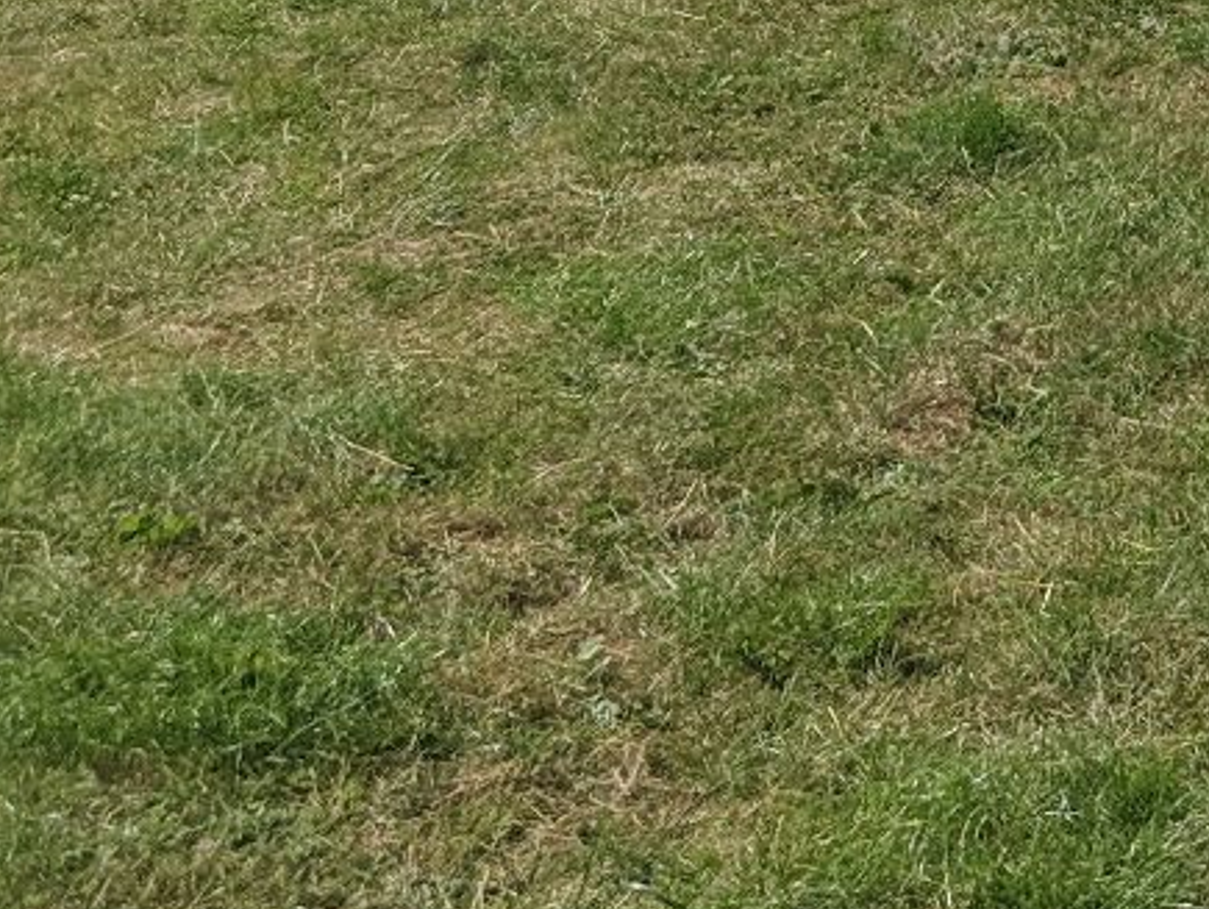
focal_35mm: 127
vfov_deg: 10.7
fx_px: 4439
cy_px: -917
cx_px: 1887
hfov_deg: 14.3
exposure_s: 1/3906
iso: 51
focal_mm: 4.44
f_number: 1.8
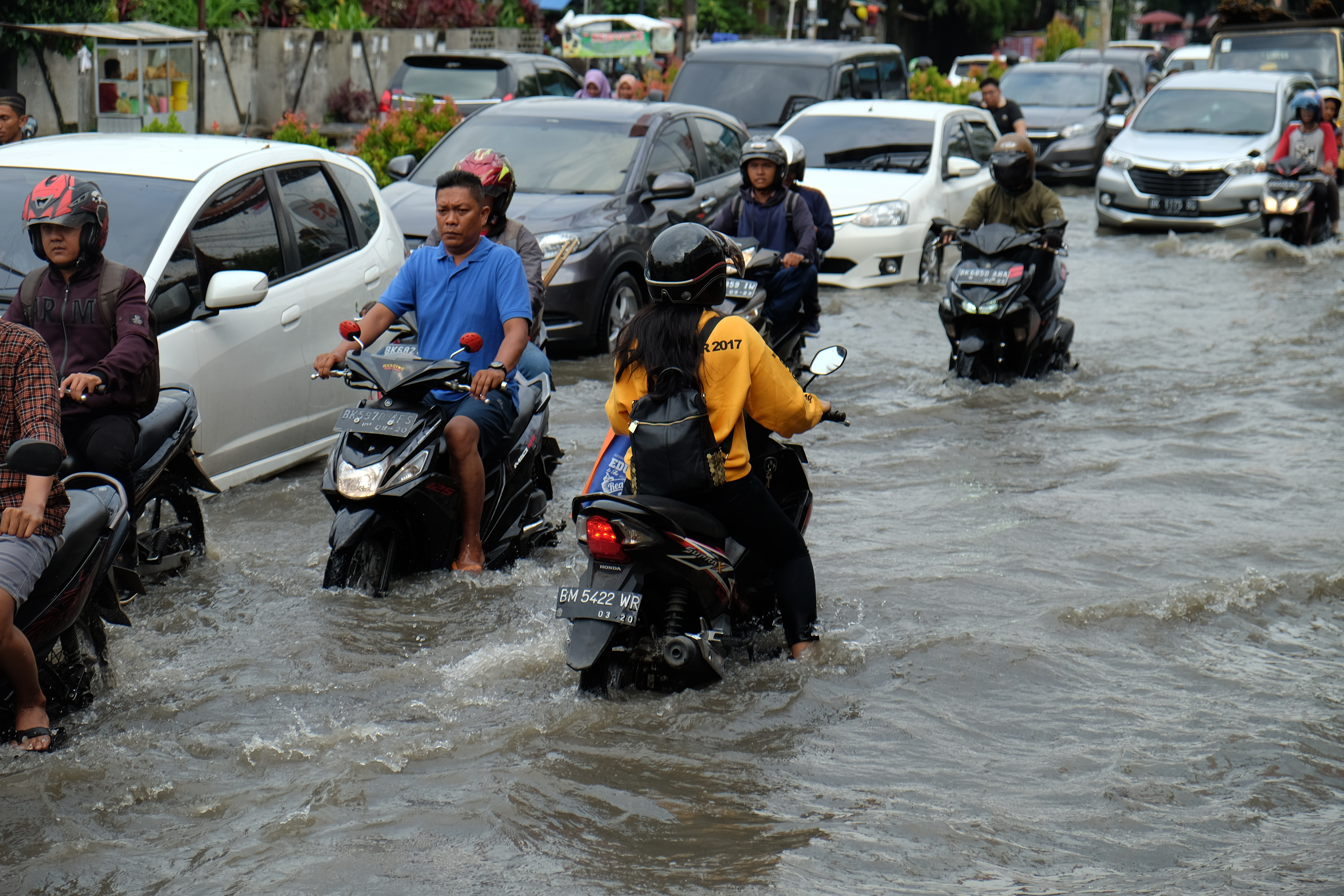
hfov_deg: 24.5
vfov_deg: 16.5
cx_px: 672
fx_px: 3098
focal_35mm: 83
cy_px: 448
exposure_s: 1/640
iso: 250
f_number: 4
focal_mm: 55
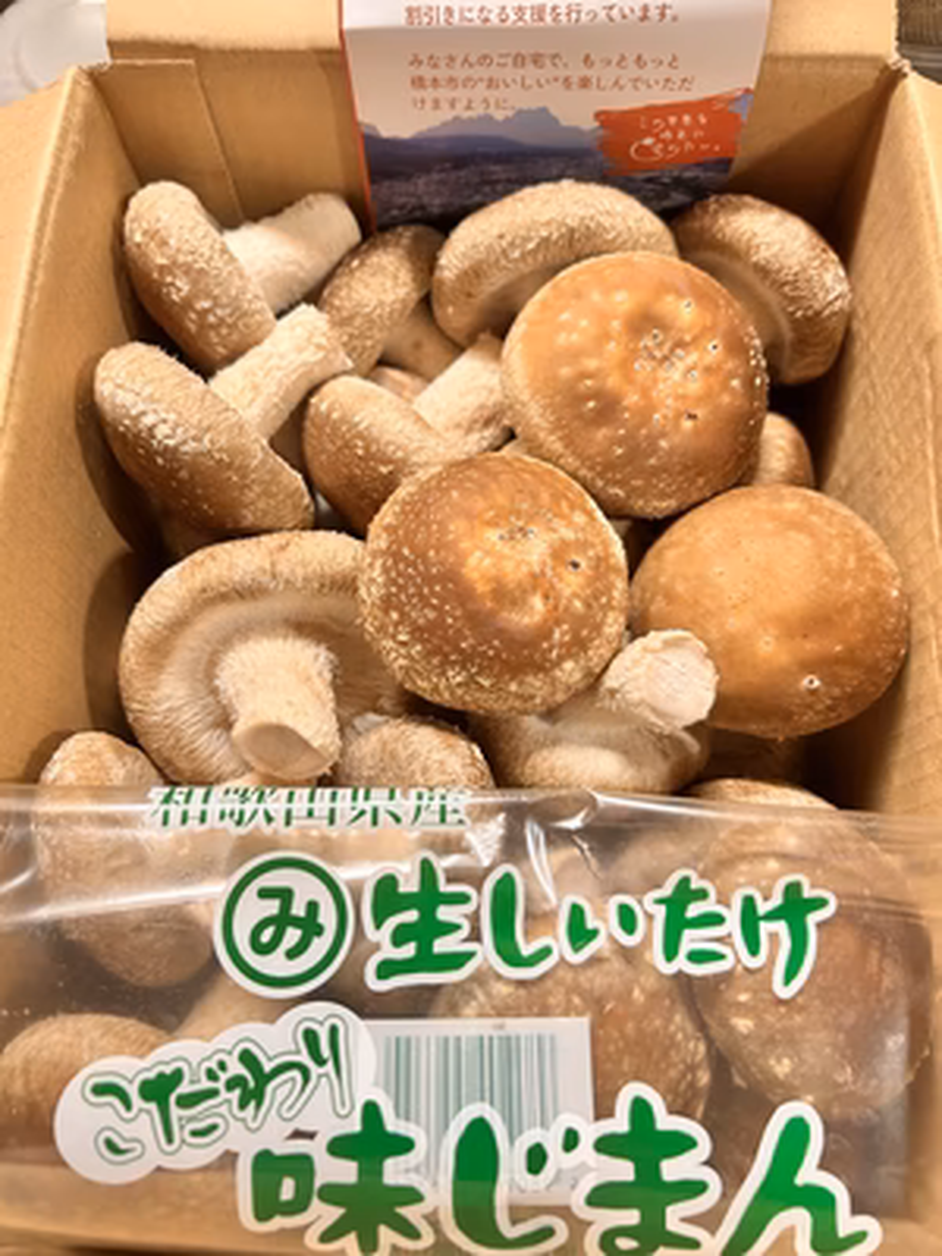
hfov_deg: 53.1
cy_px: 628
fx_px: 943
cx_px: 471
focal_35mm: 26
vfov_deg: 67.3
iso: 200
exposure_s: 1/50
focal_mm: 5.7
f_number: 1.5
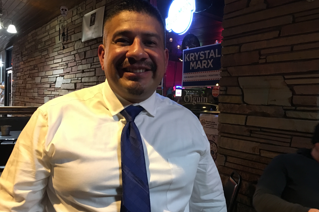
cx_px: 162
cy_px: 110
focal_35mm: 31
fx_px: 275
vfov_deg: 42.3
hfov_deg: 60.3
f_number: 2.2
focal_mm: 4.15
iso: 500
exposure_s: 1/15
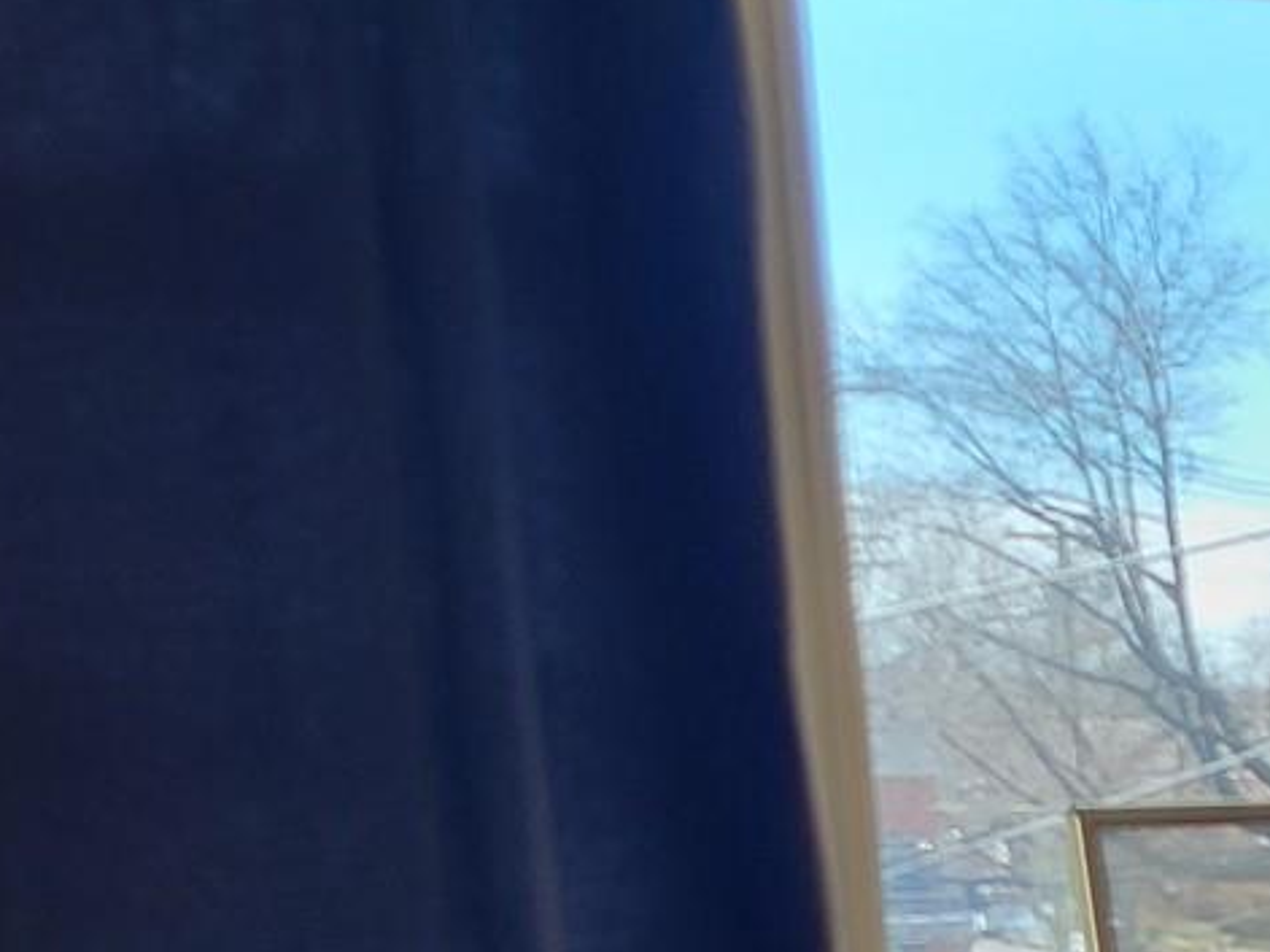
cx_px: 2349
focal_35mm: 113
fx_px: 4145
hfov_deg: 15.0
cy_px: 1491
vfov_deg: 12.4
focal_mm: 5.4
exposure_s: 1/120
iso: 50
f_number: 1.8
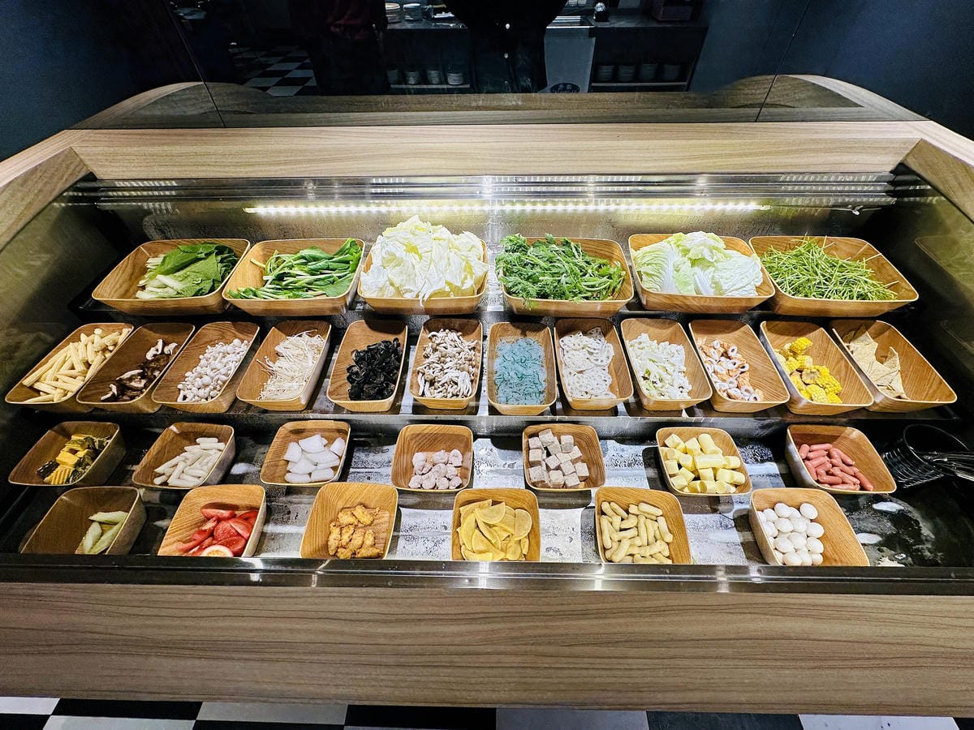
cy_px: 365
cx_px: 487
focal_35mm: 14
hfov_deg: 102.1
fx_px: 394
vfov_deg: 85.7
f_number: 2.2
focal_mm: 2.22
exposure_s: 1/120
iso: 80
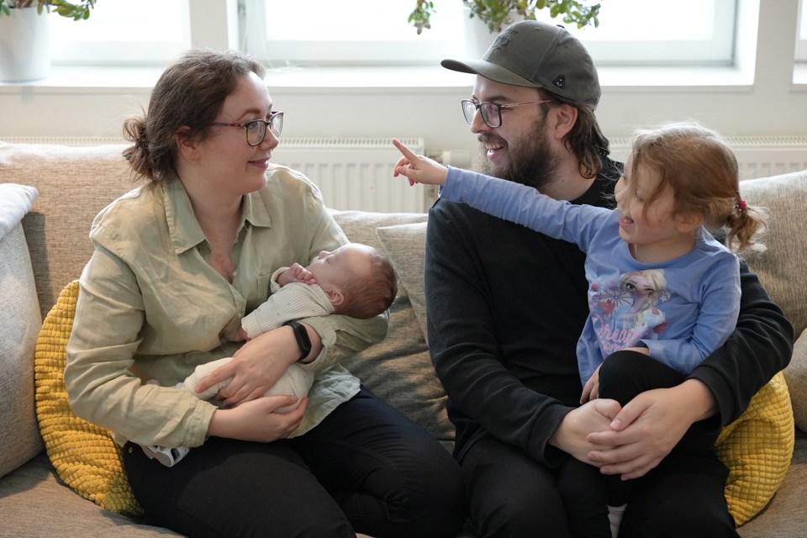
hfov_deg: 31.6
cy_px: 269
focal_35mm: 64
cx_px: 404
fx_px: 1428
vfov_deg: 21.3
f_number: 4
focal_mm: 63.7
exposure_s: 1/160
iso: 2000
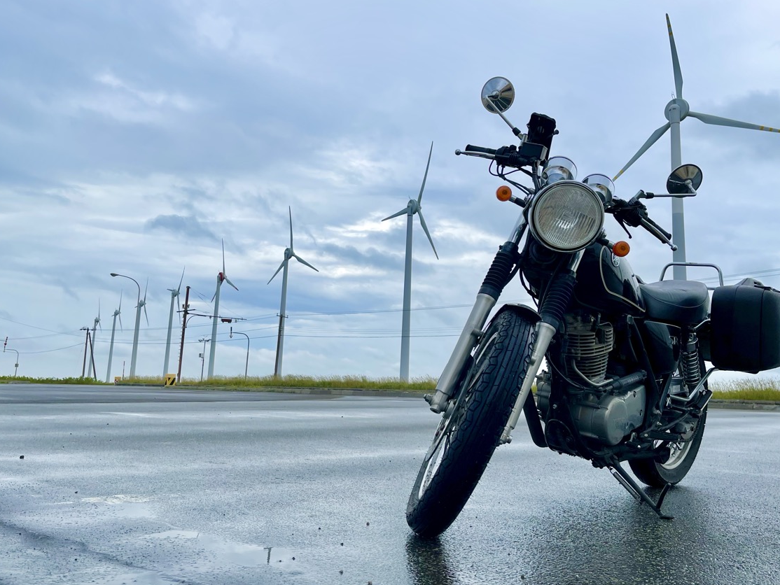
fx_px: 631
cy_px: 274
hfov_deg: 63.4
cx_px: 400
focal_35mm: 28
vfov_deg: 49.7
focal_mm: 5.1
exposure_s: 1/3257
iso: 32
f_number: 1.6
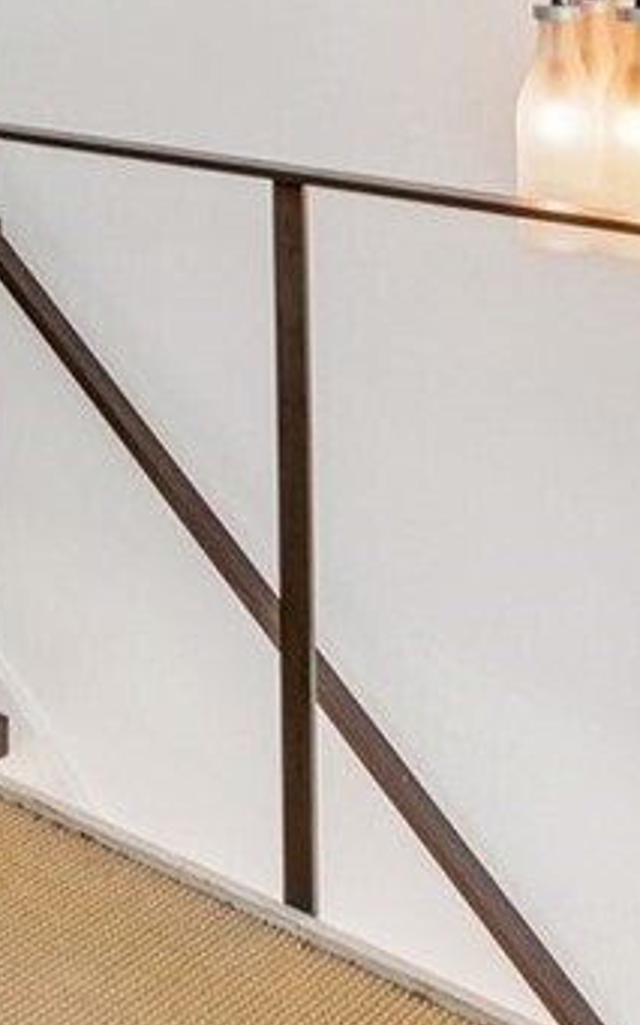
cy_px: -191
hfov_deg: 17.4
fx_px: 1871
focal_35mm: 67
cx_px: -331
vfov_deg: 27.2
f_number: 8
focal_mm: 14
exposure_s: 1/2
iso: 200
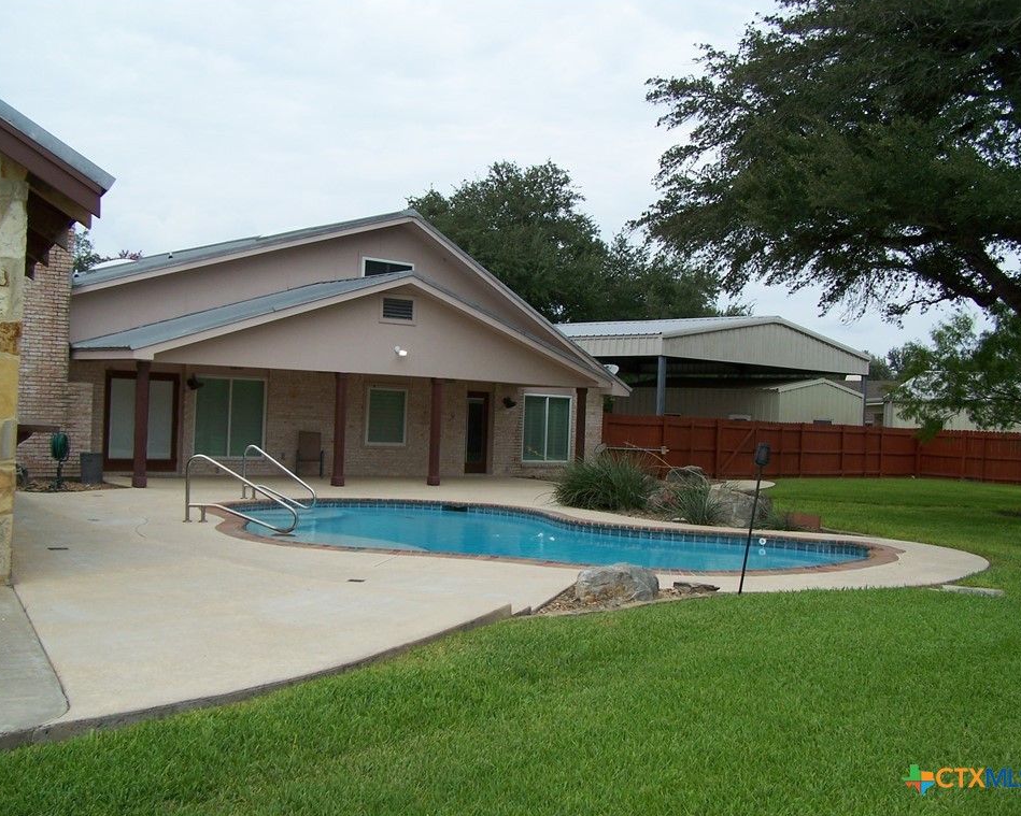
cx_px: 508
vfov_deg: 37.3
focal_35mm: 40
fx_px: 1209
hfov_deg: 45.8
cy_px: 404
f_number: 4
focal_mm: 6.3
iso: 80
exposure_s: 1/1000
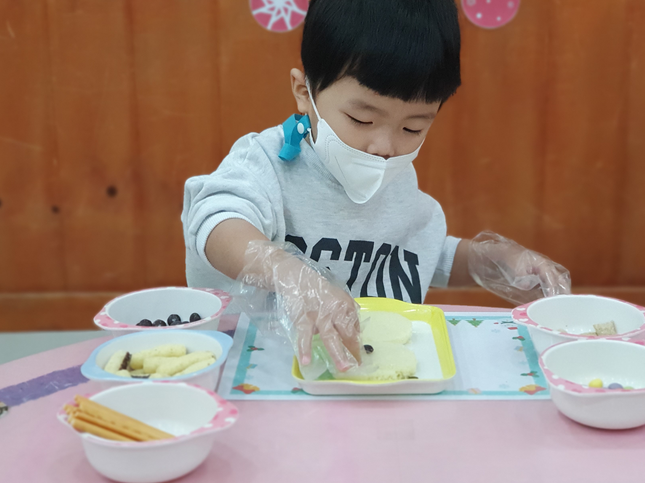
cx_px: 344
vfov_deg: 22.5
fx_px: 1211
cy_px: 192
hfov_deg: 29.8
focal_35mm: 65
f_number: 2.4
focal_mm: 6
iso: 320
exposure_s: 1/60
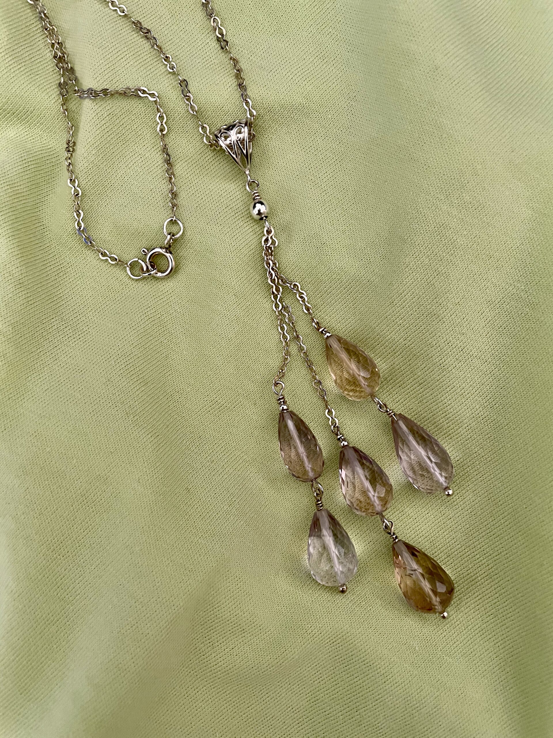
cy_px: 369
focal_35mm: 26
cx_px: 276
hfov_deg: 53.1
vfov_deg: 67.3
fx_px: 554
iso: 320
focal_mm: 4.2
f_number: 1.6
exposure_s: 1/60
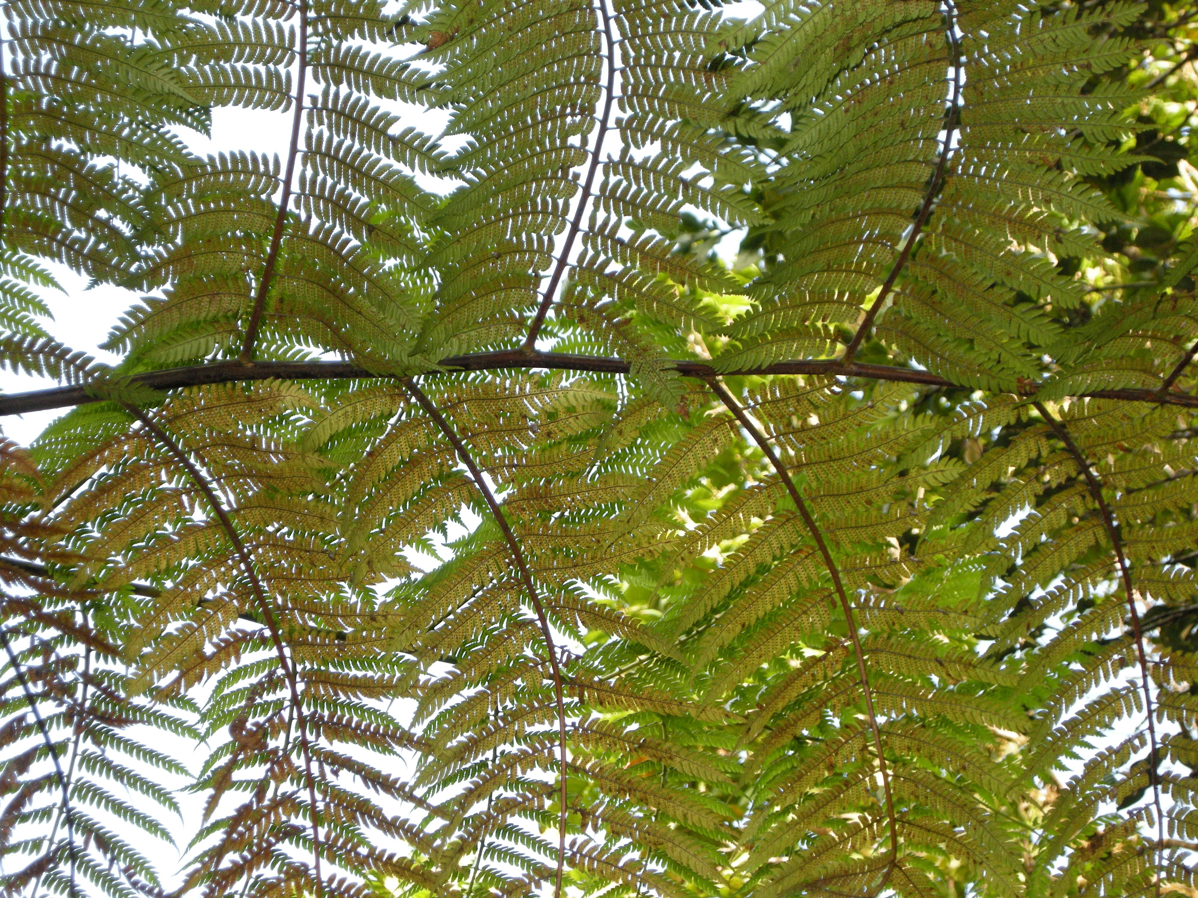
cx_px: 599
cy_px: 449
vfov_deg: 12.9
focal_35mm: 115
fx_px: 3980
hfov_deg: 17.1
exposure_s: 1/50
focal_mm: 24.5
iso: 149
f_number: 5.1
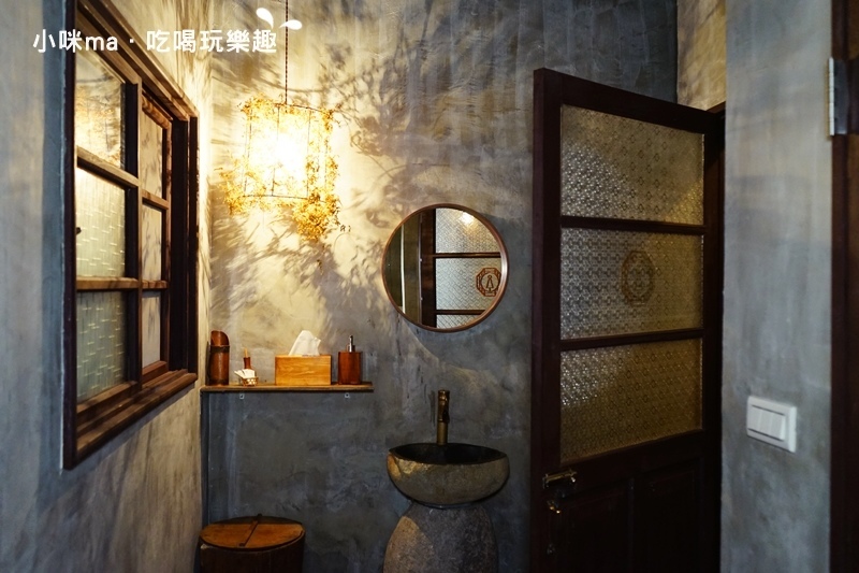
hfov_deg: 63.7
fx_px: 692
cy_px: 286
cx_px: 430
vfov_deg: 44.9
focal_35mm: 29
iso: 2500
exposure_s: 1/60
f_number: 3.5
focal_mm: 29
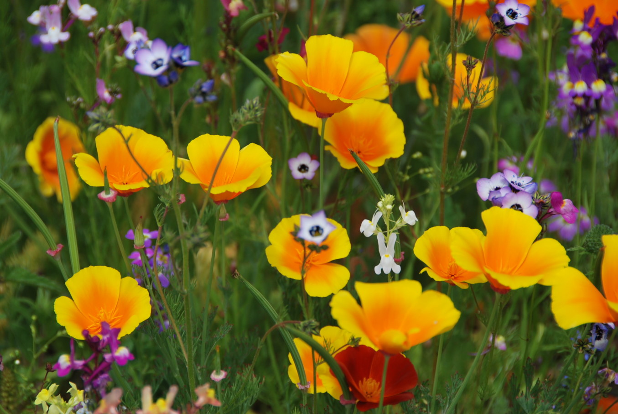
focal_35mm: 300
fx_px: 5156
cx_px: 309
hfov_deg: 6.9
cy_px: 207
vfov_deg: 4.6
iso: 100
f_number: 7.1
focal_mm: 200
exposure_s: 1/400
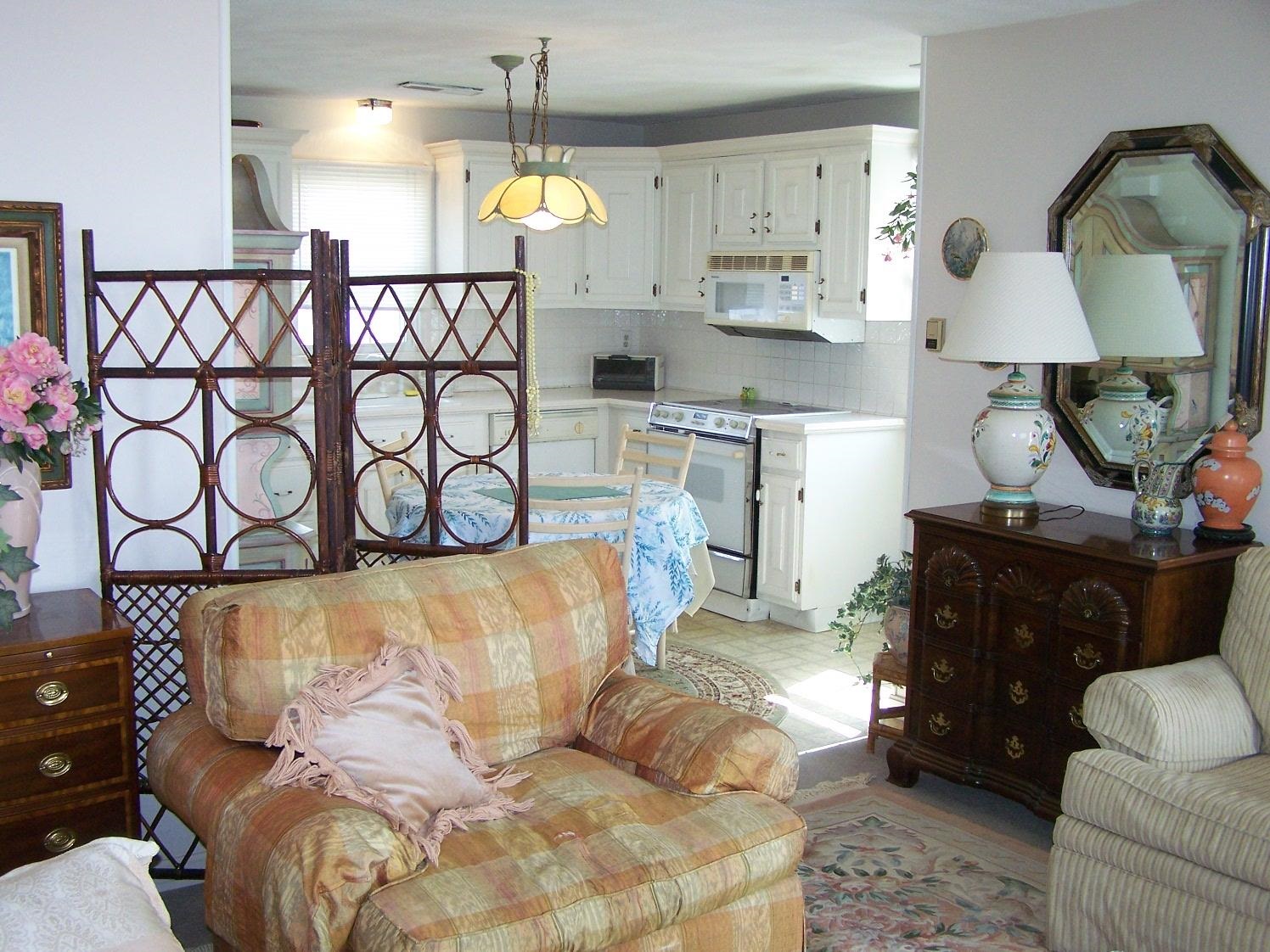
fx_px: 1394
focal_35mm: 38
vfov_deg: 37.7
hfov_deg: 49.0
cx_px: 635
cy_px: 476
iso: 160
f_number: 2.8
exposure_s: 1/60
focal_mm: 6.3
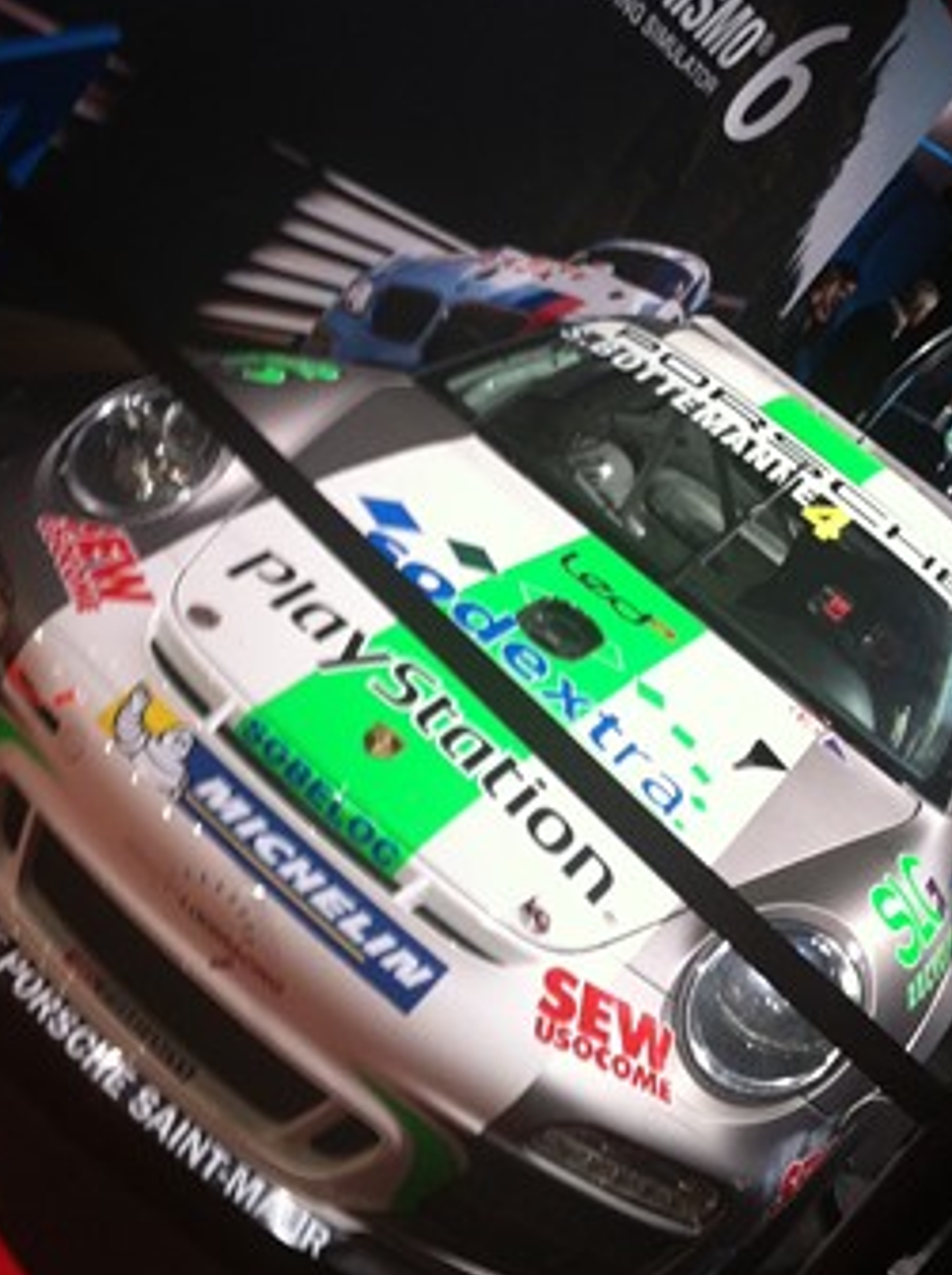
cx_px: 506
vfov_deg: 38.0
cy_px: 493
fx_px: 1838
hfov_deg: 29.0
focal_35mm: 50
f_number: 2.8
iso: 125
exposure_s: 1/15
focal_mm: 3.85
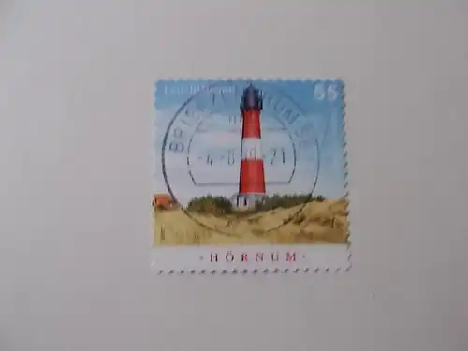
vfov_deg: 53.1
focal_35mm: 26
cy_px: 176
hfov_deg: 67.3
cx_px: 234
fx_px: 352
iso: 200
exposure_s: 1/6
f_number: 3.2
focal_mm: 4.6
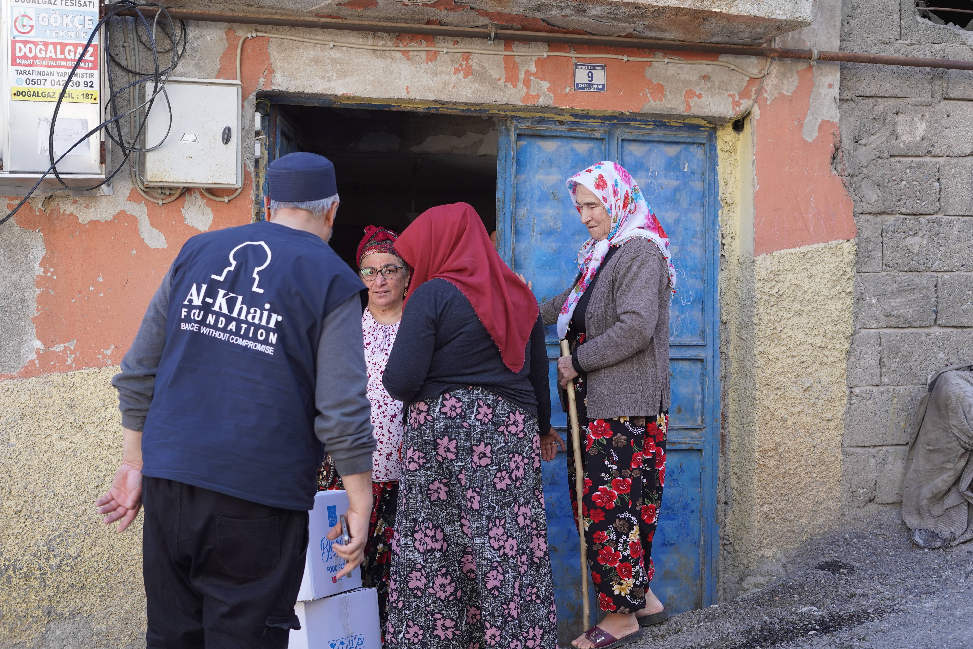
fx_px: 1351
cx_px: 486
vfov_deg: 27.0
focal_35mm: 50
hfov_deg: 39.6
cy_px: 324
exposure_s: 1/160
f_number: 4
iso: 250
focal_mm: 50
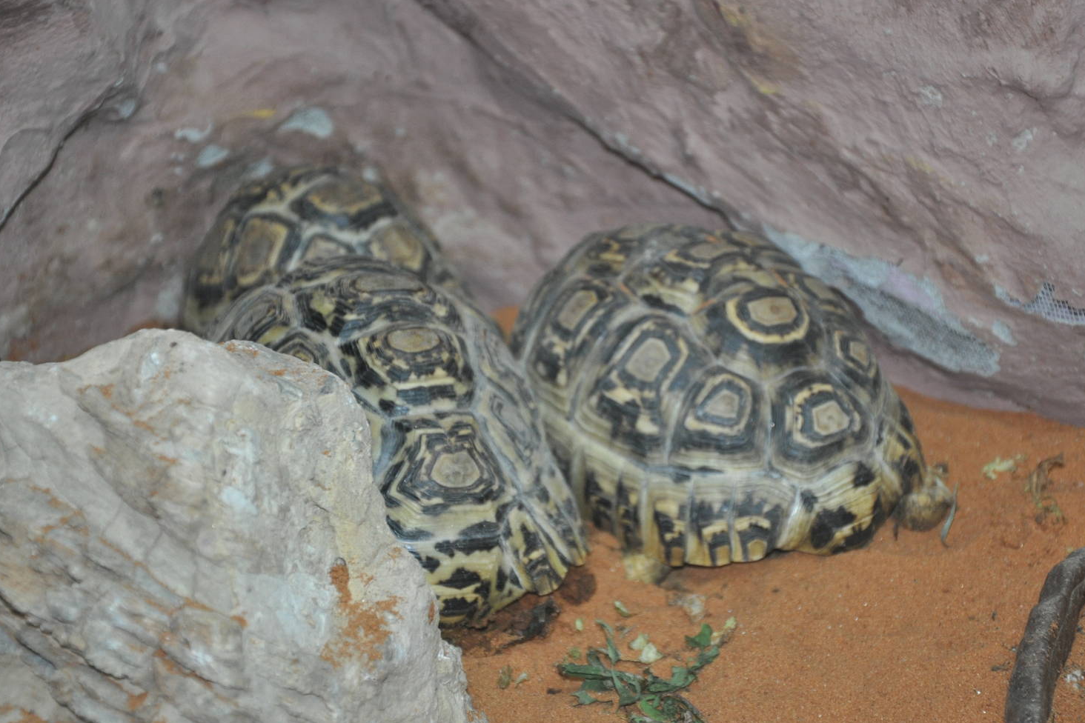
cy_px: 344
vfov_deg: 10.5
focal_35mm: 131
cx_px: 574
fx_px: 3948
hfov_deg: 15.6
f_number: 5.3
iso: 800
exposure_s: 1/60
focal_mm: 80
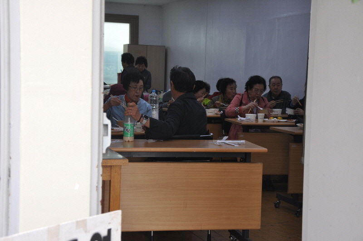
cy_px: 120
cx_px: 182
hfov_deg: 31.9
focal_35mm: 63
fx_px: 634
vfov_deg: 21.5
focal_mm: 42
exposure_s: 1/40
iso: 200
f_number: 6.3
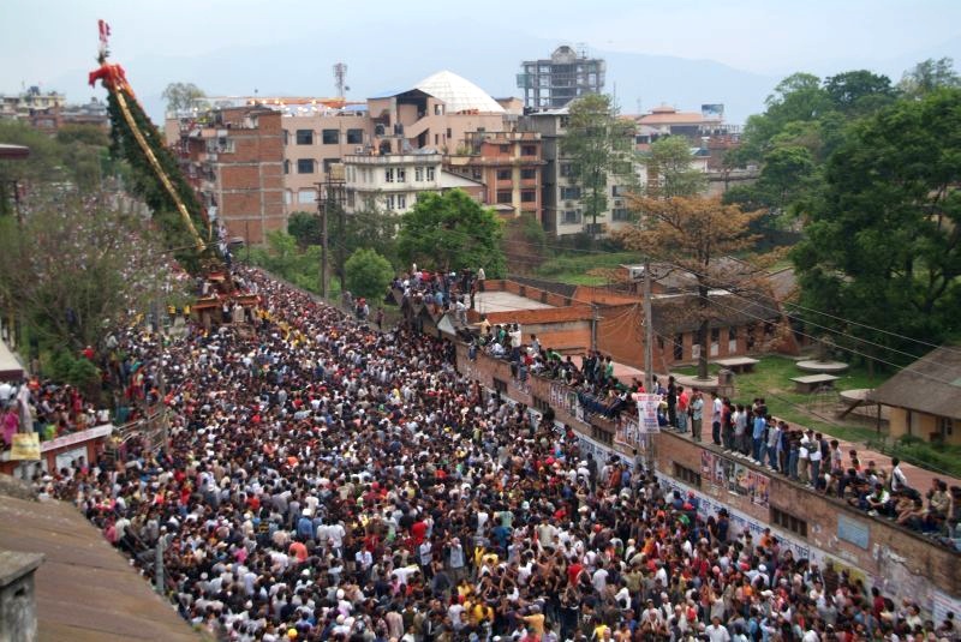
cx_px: 480
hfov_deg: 41.9
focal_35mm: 47
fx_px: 1256
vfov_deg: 28.7
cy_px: 321
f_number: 4.2
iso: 160
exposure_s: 1/10
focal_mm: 31
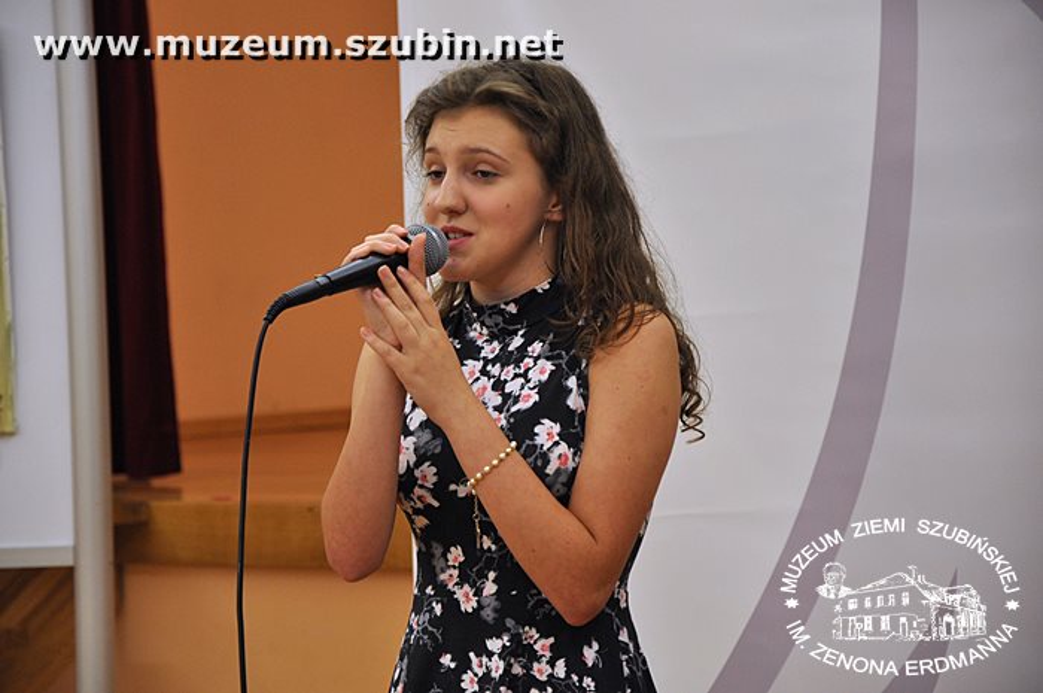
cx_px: 522
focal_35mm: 158
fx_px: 4558
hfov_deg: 13.1
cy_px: 346
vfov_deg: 8.7
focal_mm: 105
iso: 720
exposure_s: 1/60
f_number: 5.6
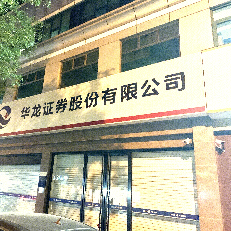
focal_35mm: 31
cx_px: 77
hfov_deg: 51.5
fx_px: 234
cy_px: 115
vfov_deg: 52.5
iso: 640
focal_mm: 4.25
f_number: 1.8
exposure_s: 1/20
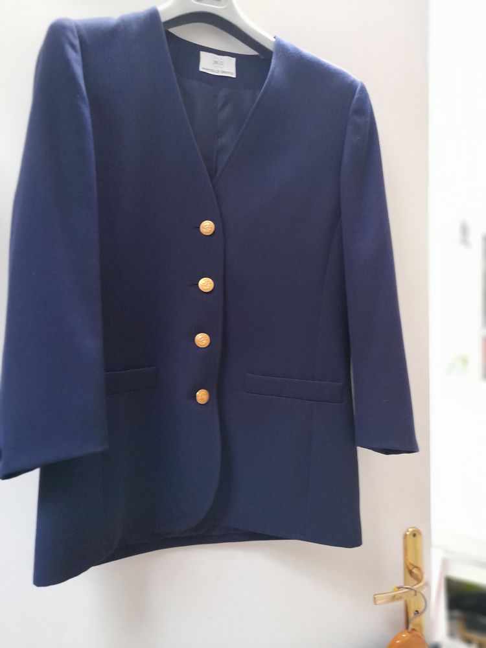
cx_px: 243
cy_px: 324
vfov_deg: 69.4
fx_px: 468
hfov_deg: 54.9
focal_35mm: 25
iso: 800
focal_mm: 4.6
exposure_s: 1/24
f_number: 2
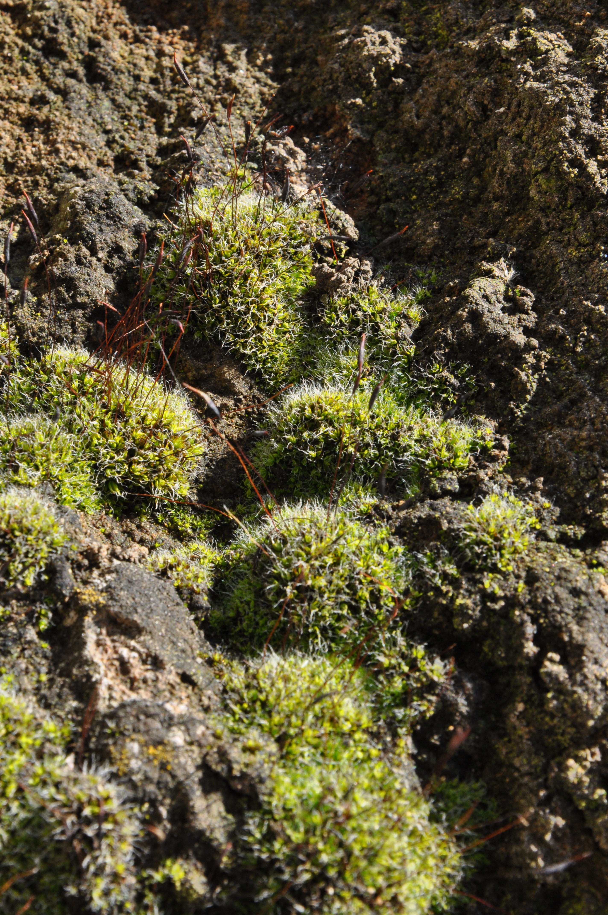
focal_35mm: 158
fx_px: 4000
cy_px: 458
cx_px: 304
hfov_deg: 8.7
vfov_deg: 13.1
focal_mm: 105
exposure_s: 1/125
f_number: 18
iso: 640
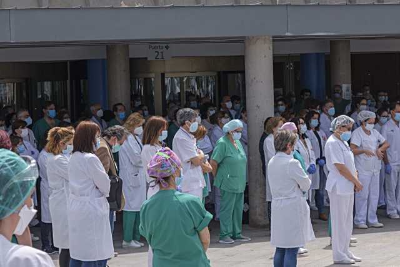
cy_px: 134
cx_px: 200
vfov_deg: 11.4
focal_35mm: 120
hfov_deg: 17.1
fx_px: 1334
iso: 160
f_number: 11
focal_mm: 80
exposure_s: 1/160
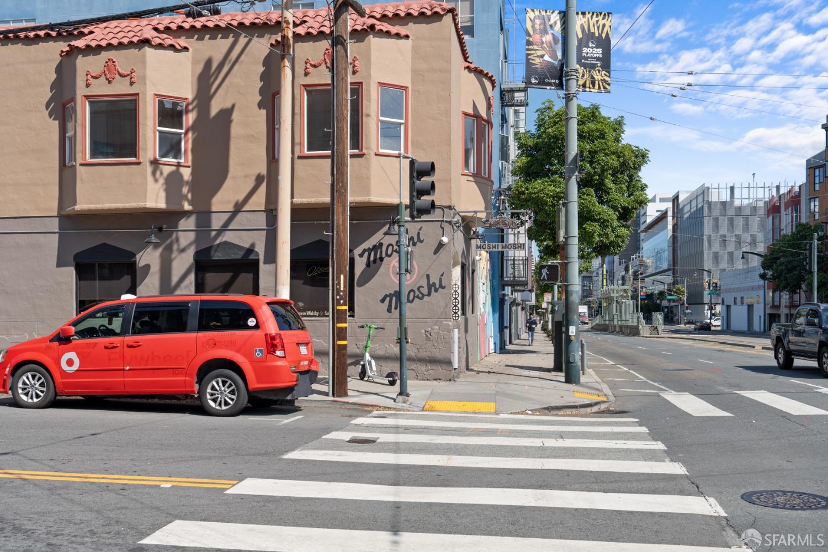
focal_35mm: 35
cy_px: 276
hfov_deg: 54.4
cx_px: 414
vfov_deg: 37.9
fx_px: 805
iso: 100
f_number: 8
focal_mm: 35
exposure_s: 1/320
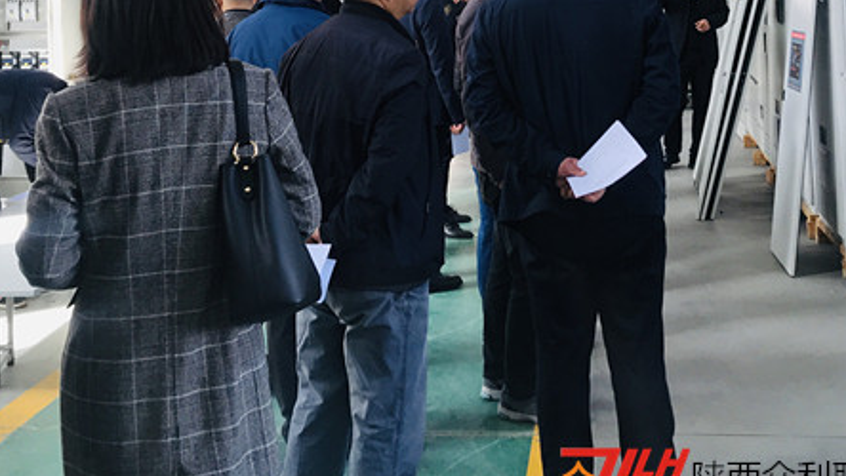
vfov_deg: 20.8
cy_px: -44
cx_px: 467
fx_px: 1234
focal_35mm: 55
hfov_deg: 37.8
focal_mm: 3.99
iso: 25
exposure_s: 1/50
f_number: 1.8
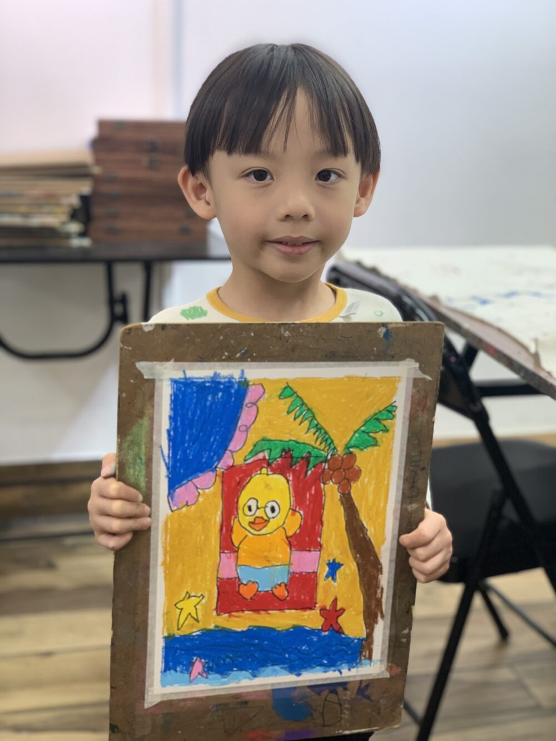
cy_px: 370
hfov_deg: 28.0
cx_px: 278
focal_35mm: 52
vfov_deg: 36.8
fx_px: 1113
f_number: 2.4
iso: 80
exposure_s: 1/50
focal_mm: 6
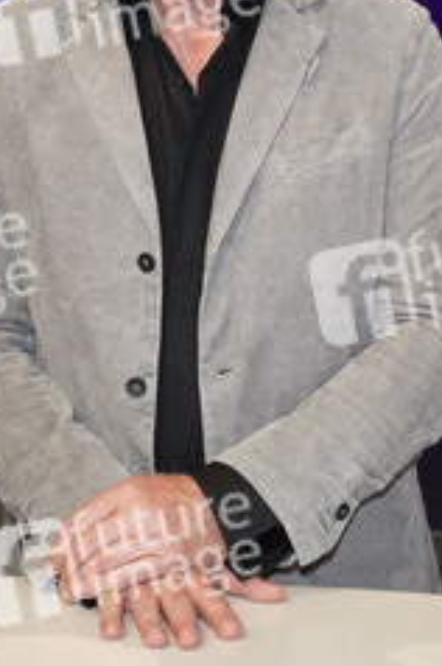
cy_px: 140
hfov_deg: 17.2
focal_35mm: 79
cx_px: 199
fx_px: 1459
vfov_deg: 25.3
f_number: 5.6
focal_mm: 47
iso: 2000
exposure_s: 1/160
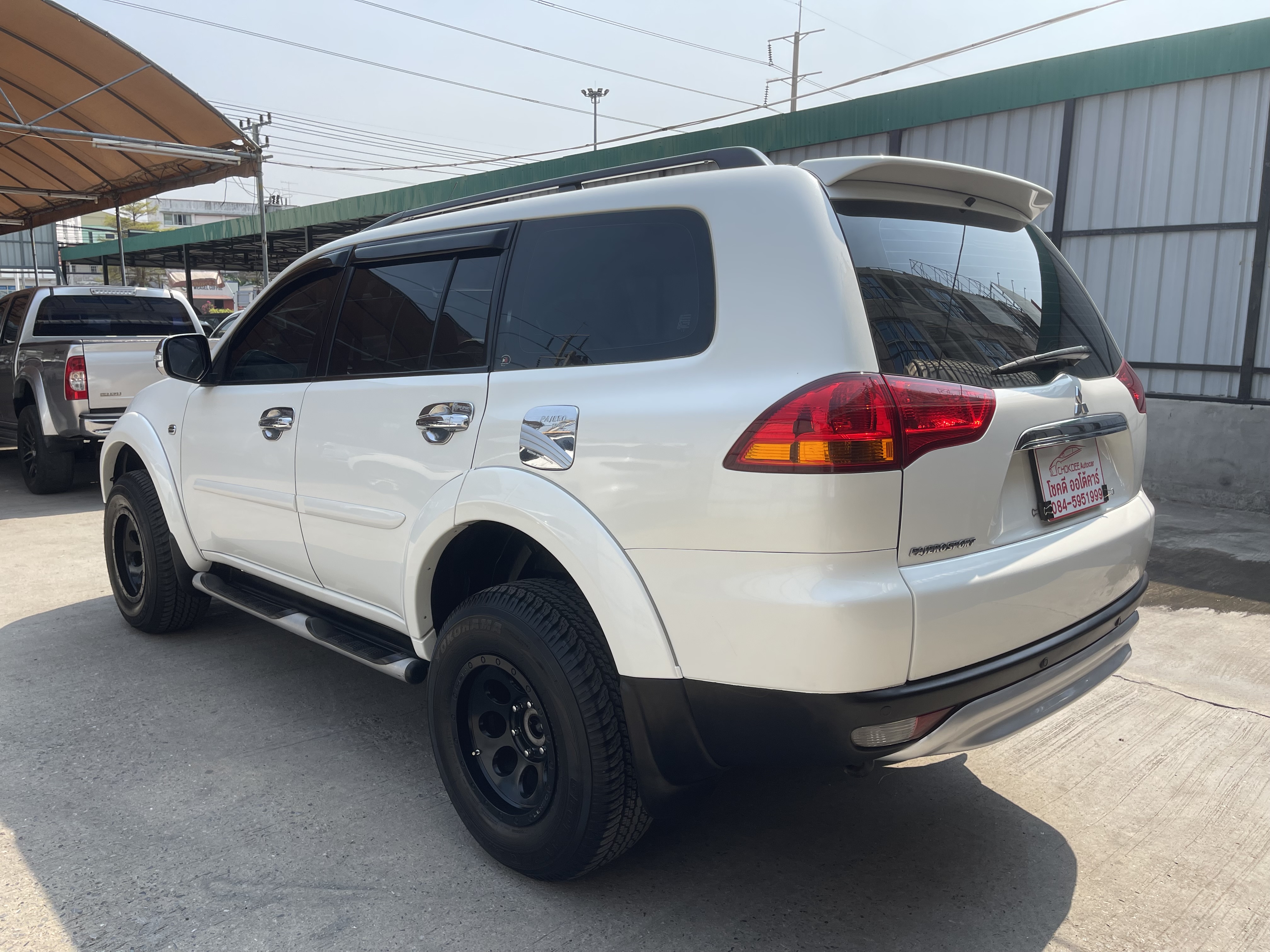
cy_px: 476
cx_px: 635
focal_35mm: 25
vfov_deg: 54.9
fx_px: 917
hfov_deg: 69.4
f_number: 1.6
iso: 32
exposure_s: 1/2597
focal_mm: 5.1
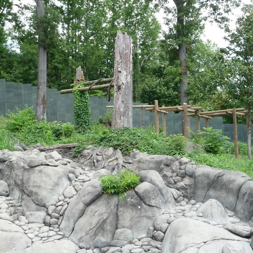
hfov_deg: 35.4
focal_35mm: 48
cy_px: 109
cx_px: 129
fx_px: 397
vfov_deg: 35.3
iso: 250
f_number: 3.3
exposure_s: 1/500
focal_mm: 4.7
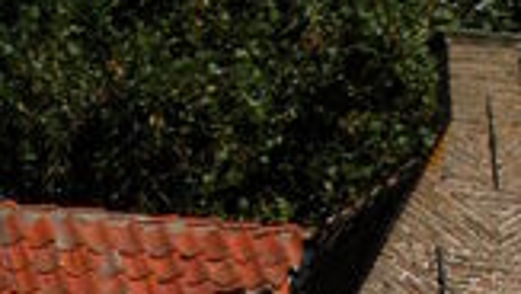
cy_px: 866
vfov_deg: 5.4
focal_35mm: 212
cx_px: 275
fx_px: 2931
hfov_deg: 10.2
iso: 100
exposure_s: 1/540
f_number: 6.9
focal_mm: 13.7
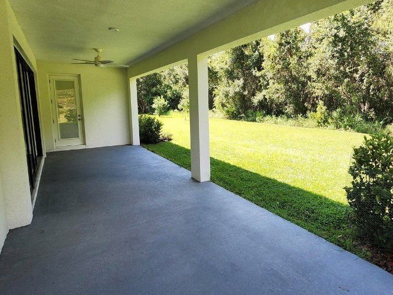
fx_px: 227
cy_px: 129
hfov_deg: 80.5
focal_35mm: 20
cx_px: 241
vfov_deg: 65.7
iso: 40
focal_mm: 1.74
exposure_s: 1/277
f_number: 2.2
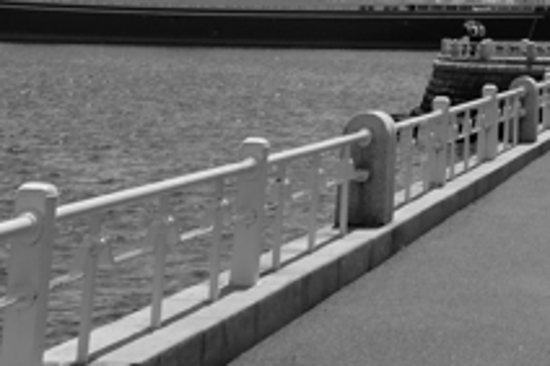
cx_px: 799
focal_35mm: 116
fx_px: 1771
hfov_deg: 16.3
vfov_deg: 10.4
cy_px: -472
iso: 200
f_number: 8
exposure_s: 1/480
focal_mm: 16
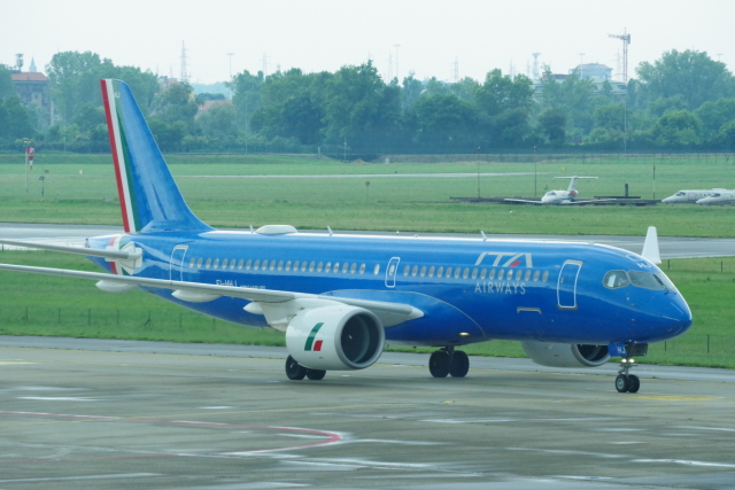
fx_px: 6432
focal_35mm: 315
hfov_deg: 6.5
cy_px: 245
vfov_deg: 4.4
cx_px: 368
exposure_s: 1/400
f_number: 10
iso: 3200
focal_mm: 210
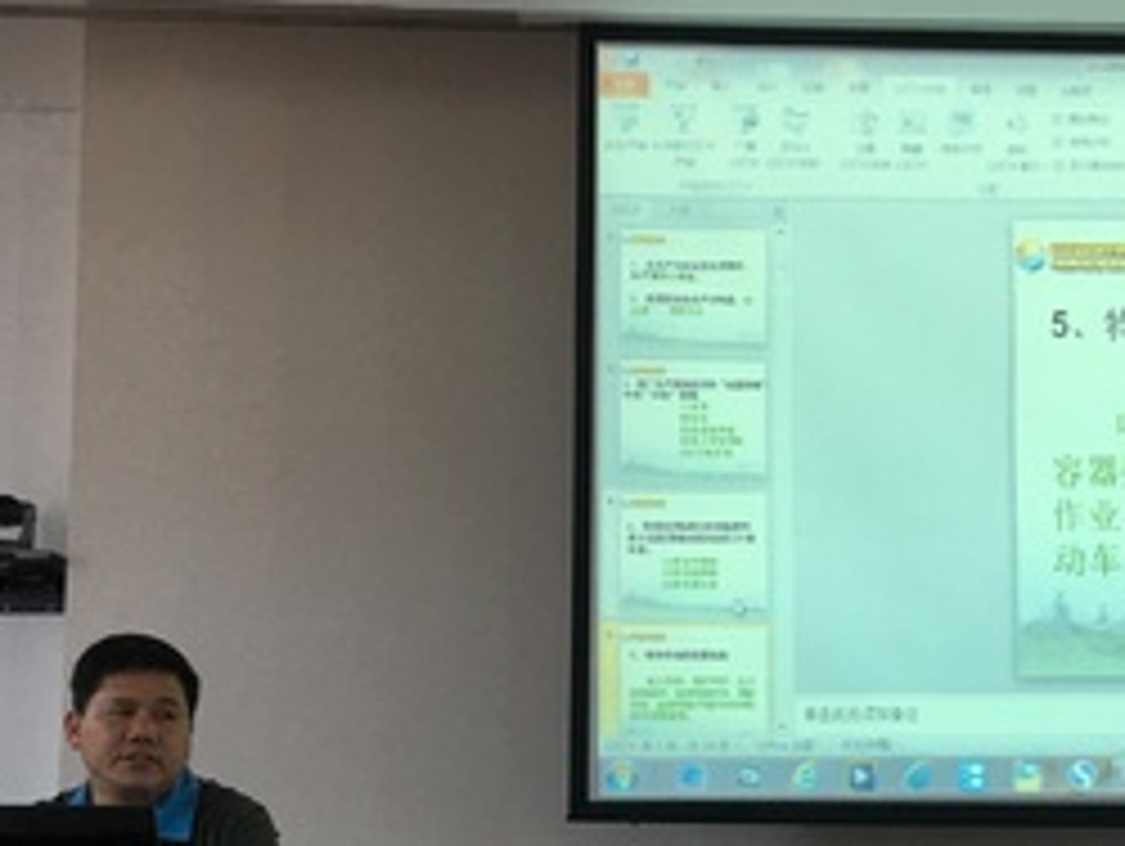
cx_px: 752
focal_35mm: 58
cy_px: 718
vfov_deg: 24.7
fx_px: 1887
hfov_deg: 32.9
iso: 50
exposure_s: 1/33
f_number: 2.2
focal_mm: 4.15
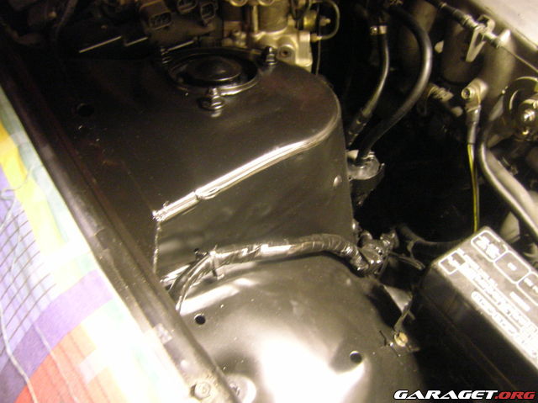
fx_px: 528
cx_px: 269
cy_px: 202
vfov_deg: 41.7
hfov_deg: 54.0
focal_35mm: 34
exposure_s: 1.05
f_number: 2.9
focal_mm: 5.7
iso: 200
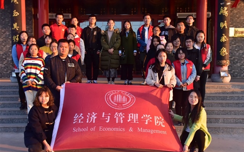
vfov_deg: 28.0
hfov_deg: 43.5
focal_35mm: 46
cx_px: 122
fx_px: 306
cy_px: 77
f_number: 7.1
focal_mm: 30
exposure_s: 1/200
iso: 640
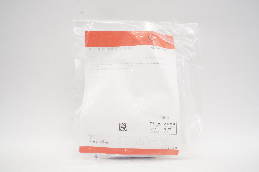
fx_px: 194
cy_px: 86
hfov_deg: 67.4
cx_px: 130
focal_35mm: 27
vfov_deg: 47.8
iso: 800
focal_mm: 18
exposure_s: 1/20
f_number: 14
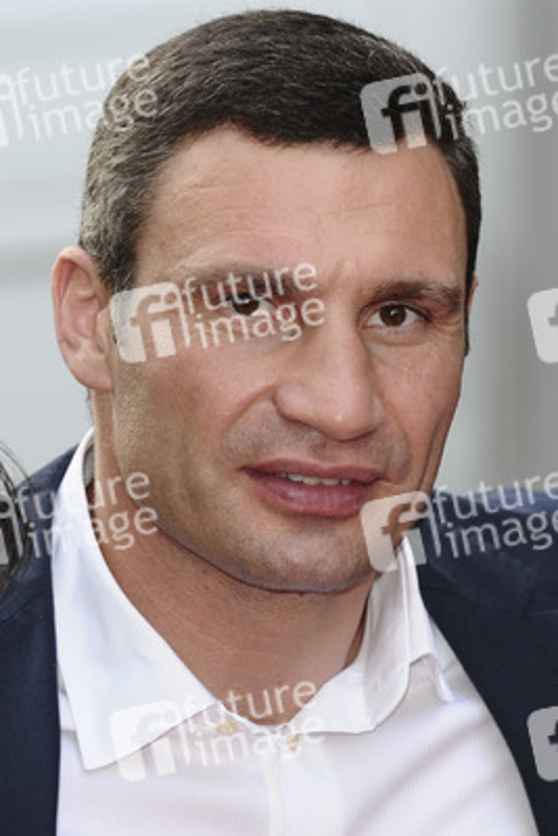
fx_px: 6968
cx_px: 279
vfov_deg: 6.9
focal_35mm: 300
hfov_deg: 4.6
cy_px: 418
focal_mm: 200
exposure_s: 1/250
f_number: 5
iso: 320
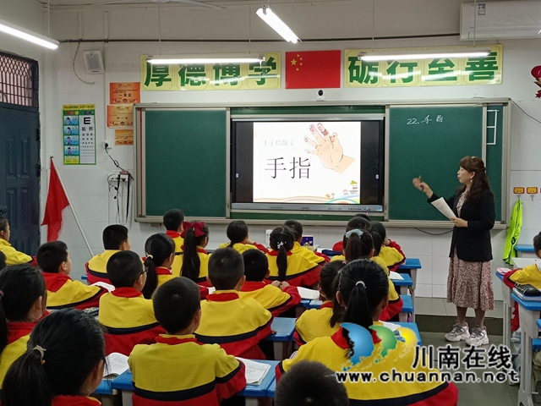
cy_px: 203
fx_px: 719
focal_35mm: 46
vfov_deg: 31.5
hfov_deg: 41.2
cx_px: 270
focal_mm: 4.71
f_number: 1.79
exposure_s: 1/50
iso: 1023
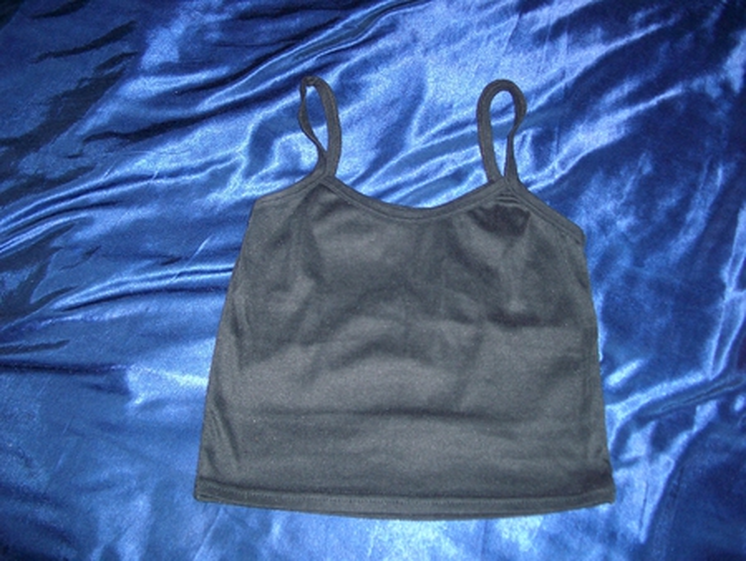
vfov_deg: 40.7
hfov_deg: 52.6
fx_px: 755
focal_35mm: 35
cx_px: 373
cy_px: 280
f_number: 2.6
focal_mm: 5.8
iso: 100
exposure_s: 1/60
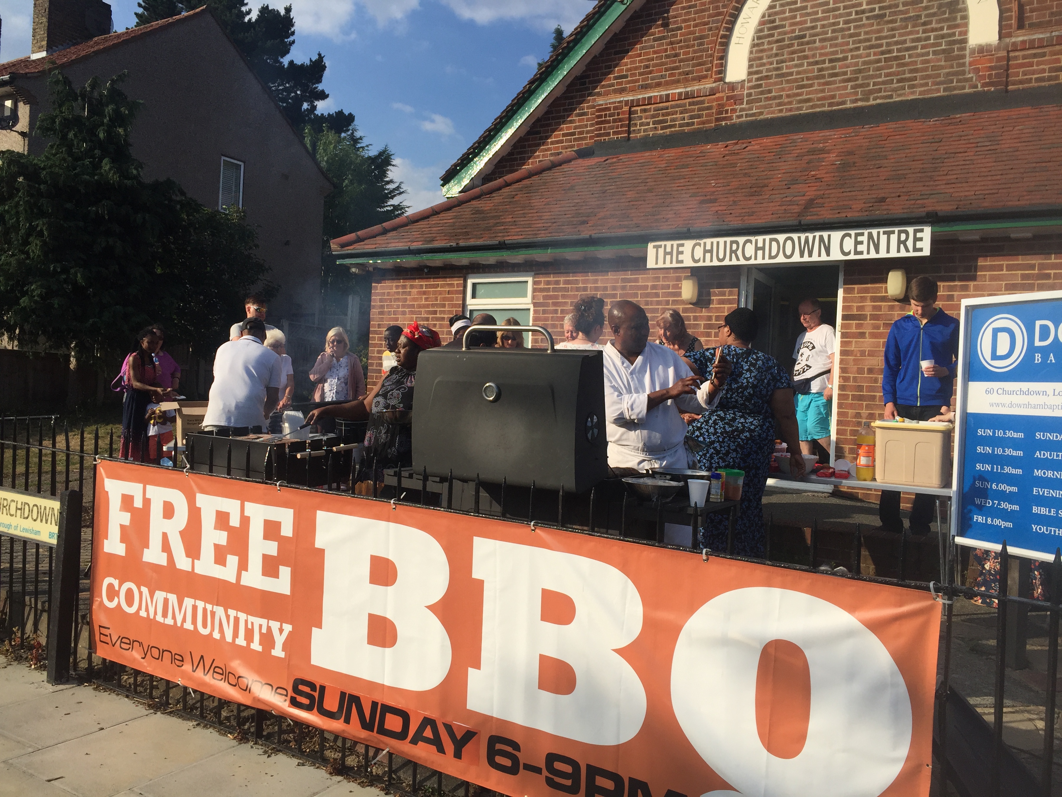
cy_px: 398
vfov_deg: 48.2
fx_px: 890
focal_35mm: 29
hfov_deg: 61.7
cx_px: 531
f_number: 2.2
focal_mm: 4.15
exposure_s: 1/2639
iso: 32
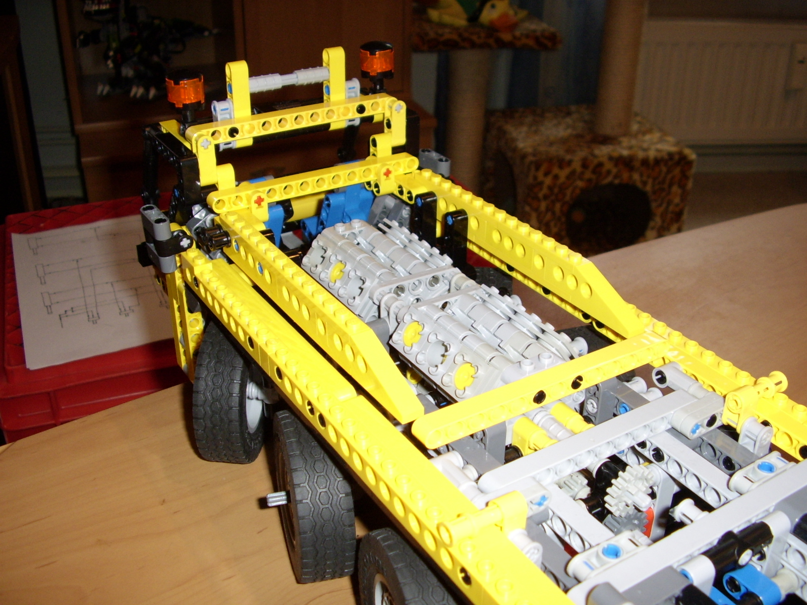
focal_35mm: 30
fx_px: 699
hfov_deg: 60.0
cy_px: 302
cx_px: 404
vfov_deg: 46.8
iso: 141
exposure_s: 1/30
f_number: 2.9
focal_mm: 5.8
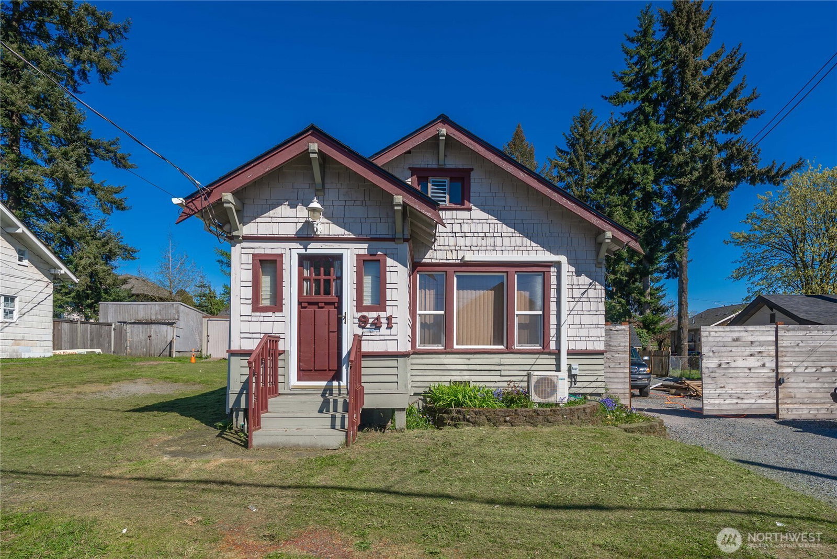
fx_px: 349
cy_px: 280
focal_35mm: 15
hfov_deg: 100.4
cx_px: 418
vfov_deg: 77.4
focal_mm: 15
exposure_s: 1/200
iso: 80
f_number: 7.1
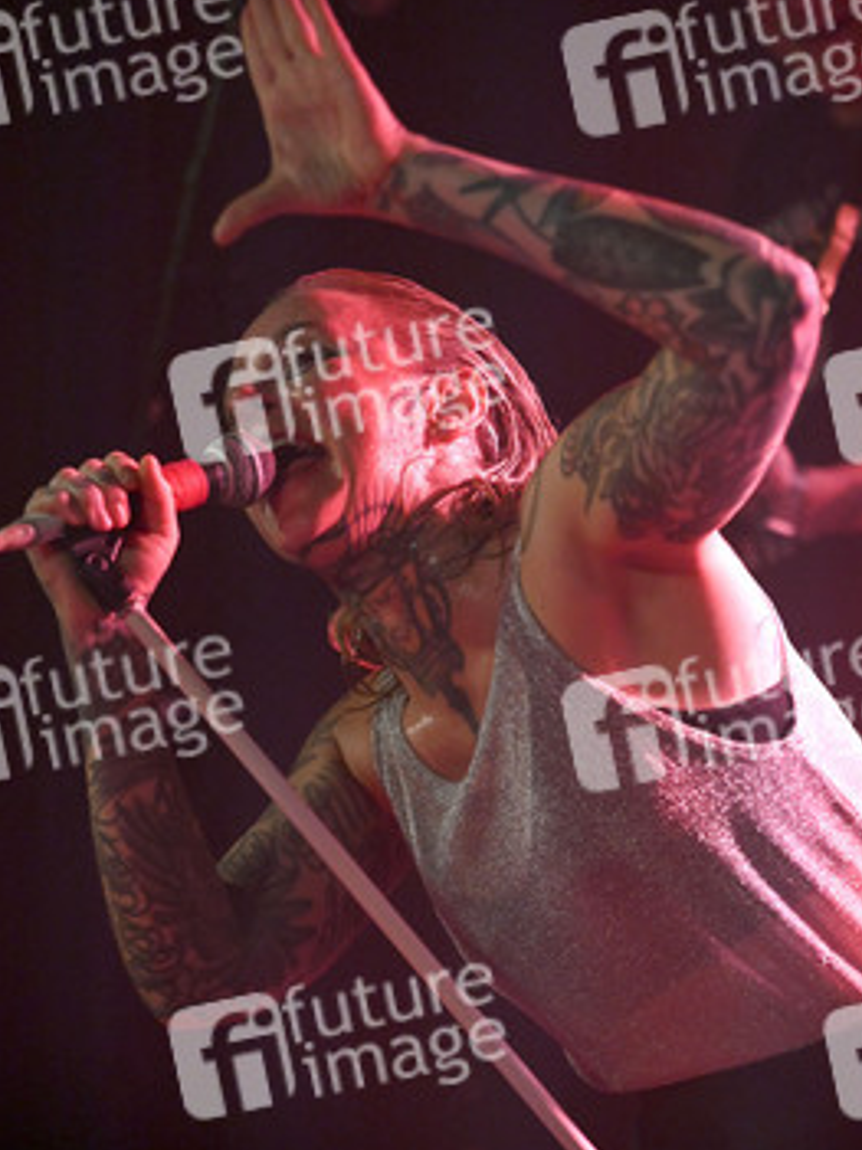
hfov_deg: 11.7
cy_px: 550
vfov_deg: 15.5
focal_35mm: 127
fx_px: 4219
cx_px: 433
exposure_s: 1/500
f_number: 2.8
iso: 6400
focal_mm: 116
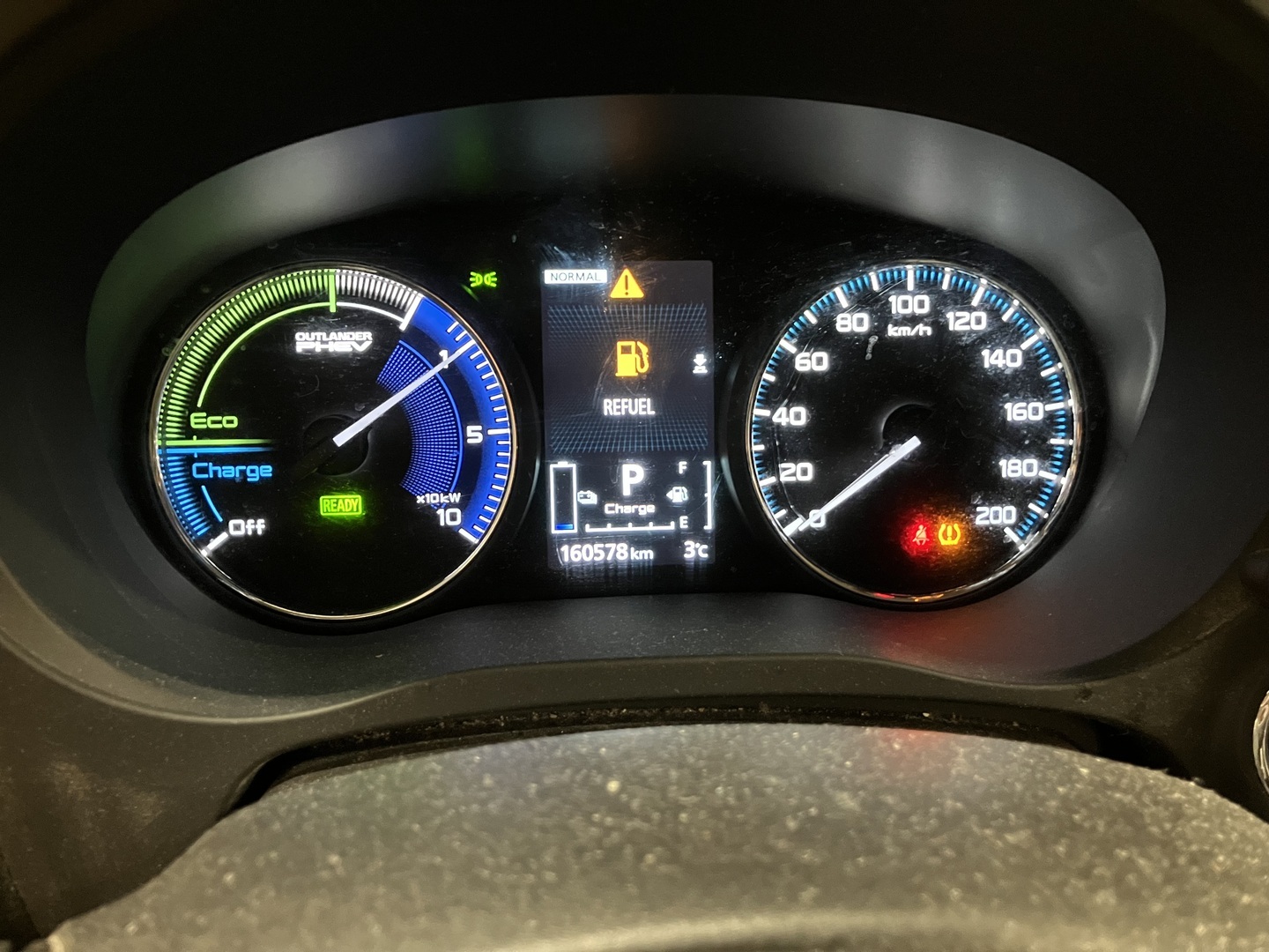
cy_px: 476
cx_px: 634
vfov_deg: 49.7
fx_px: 1026
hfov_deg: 63.4
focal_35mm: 28
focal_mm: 3.99
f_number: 1.8
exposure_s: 1/25
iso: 640
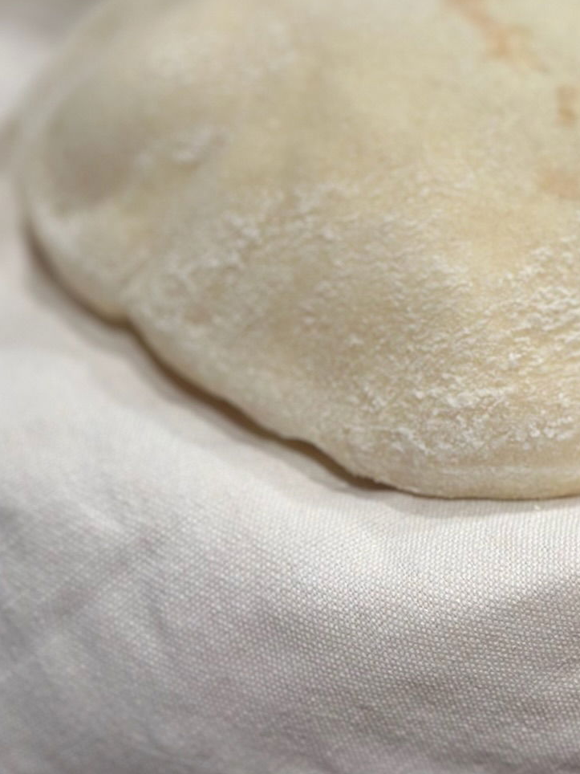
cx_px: 614
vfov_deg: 19.1
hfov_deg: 14.2
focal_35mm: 102
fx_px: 2279
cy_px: 184
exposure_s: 1/60
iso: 80
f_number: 1.78
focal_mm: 6.86
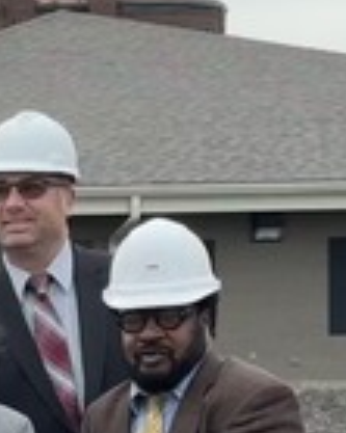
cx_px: -516
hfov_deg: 7.6
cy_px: 618
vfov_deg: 10.0
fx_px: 2422
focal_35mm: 189
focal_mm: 6.86
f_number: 1.78
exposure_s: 1/121
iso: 80
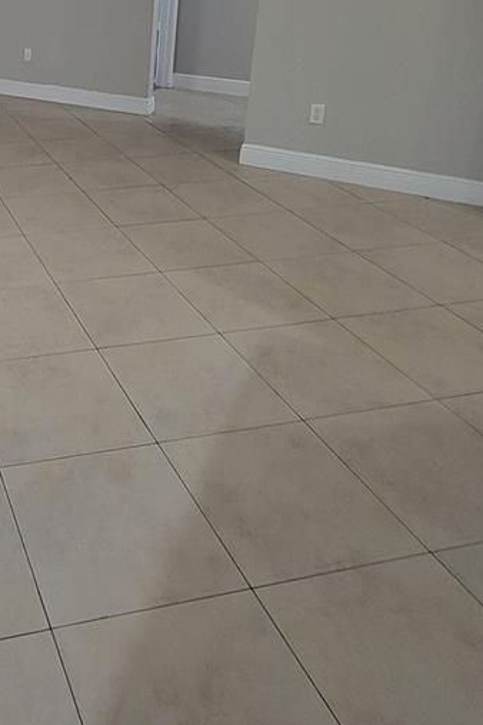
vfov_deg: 54.0
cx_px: -47
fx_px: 644
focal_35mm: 32
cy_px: 127
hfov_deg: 35.3
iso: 400
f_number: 2.2
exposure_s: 1/60
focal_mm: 2.2
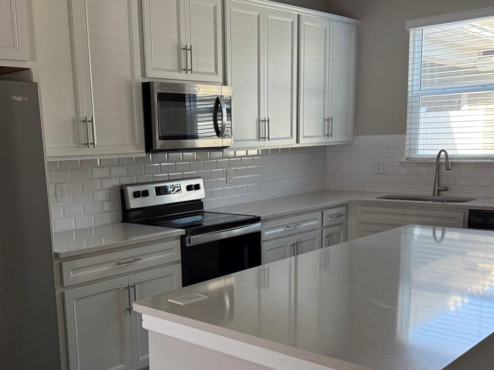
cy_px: 247
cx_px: 200
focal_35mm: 41
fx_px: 585
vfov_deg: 34.8
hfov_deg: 45.6
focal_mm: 6.76
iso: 250
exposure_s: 1/120
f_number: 1.78
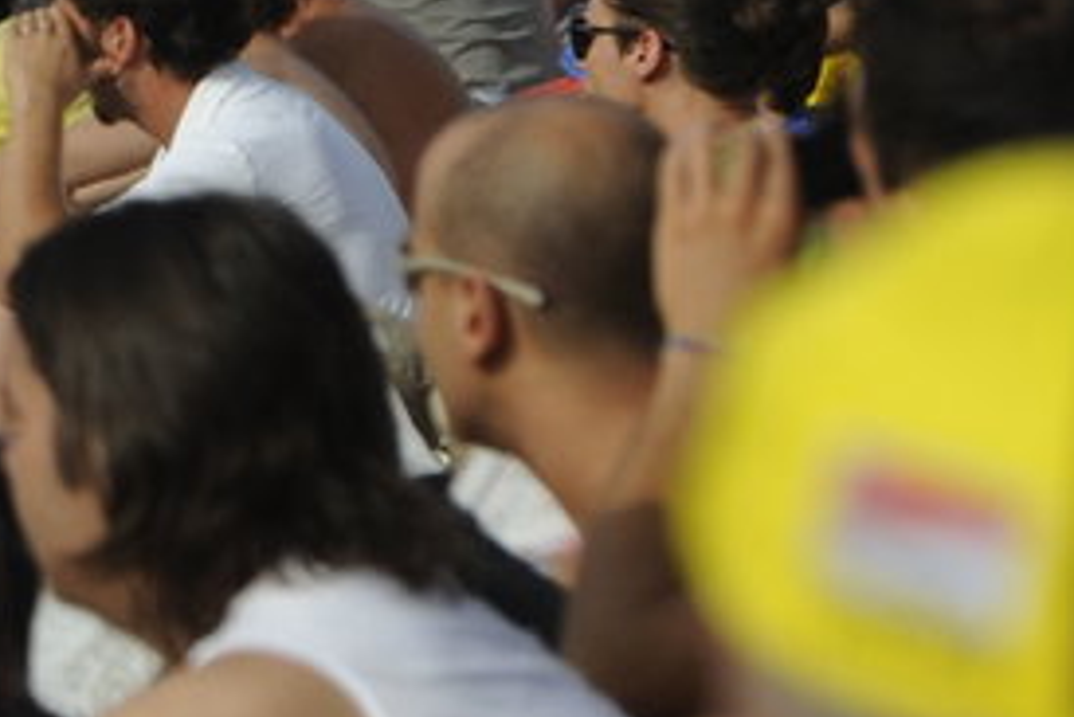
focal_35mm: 1633
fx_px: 48741
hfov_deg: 1.3
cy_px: -6
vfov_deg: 0.8
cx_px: -1380
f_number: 10
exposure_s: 1/640
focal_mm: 280
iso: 320
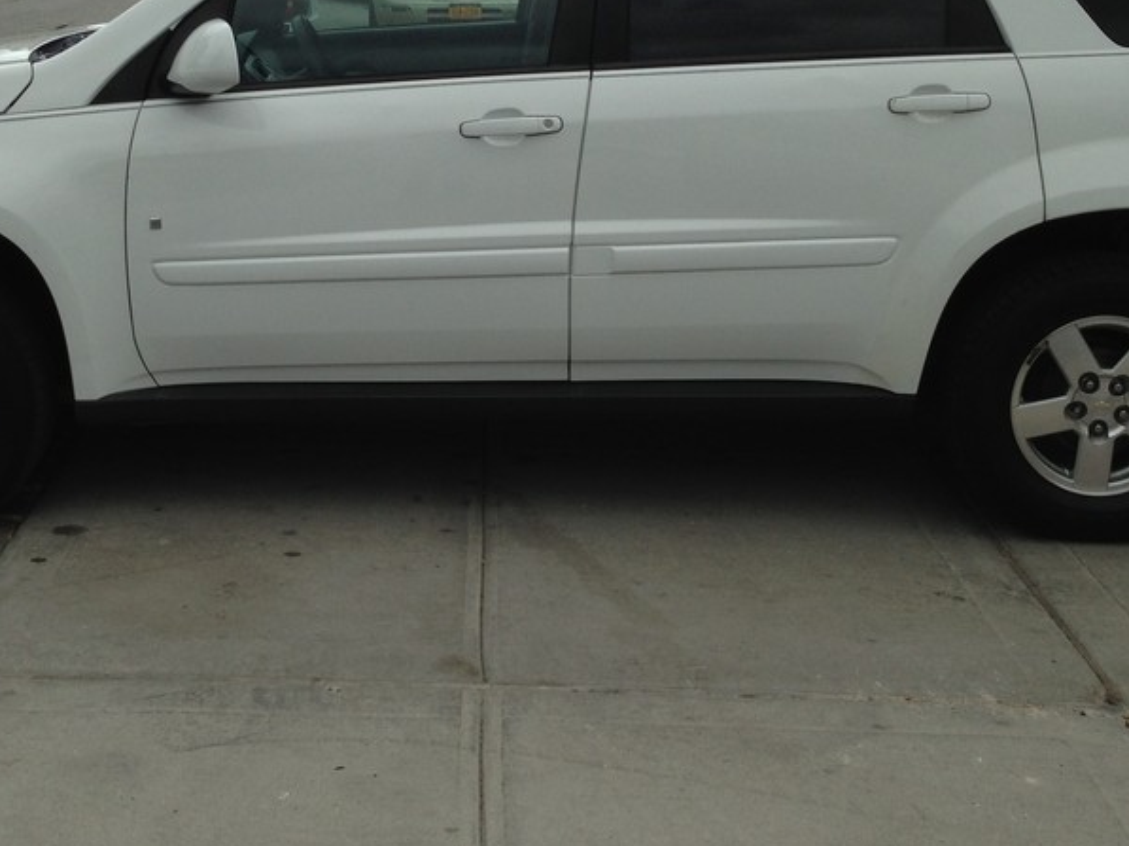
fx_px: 1923
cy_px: 159
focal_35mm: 59
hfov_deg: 32.7
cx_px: 508
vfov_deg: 24.4
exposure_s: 1/1355
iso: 50
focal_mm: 4.13
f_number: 2.4
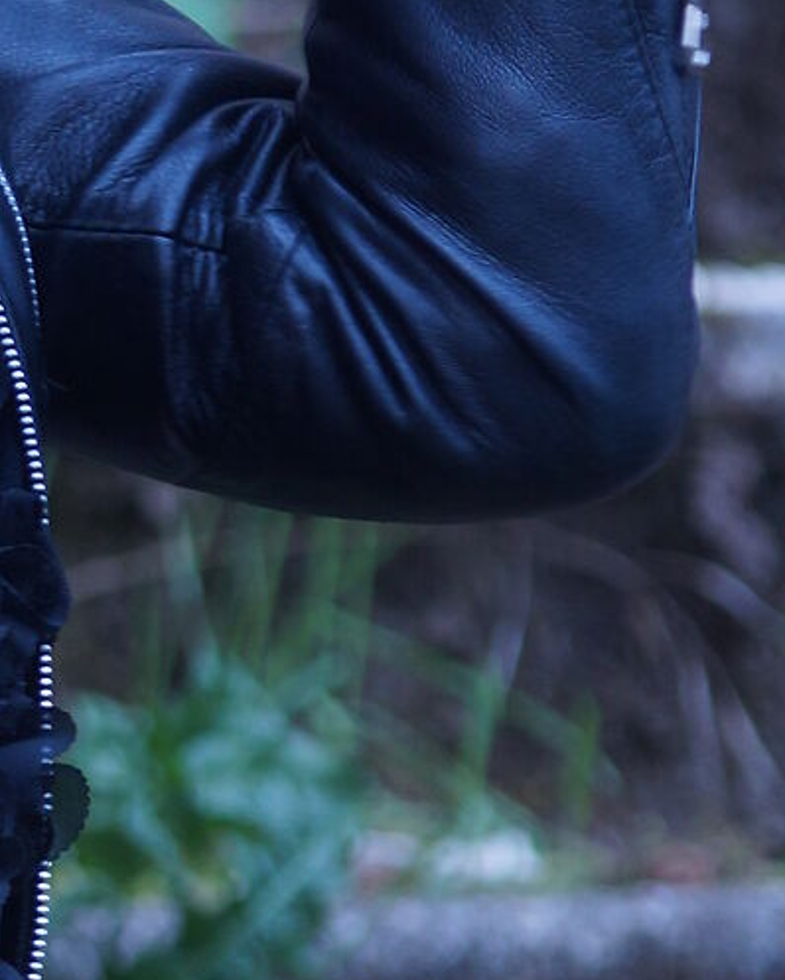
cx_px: -365
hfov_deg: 1.6
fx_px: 27601
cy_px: 594
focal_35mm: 951
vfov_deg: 2.0
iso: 200
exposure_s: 1/40
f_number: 3.5
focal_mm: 140
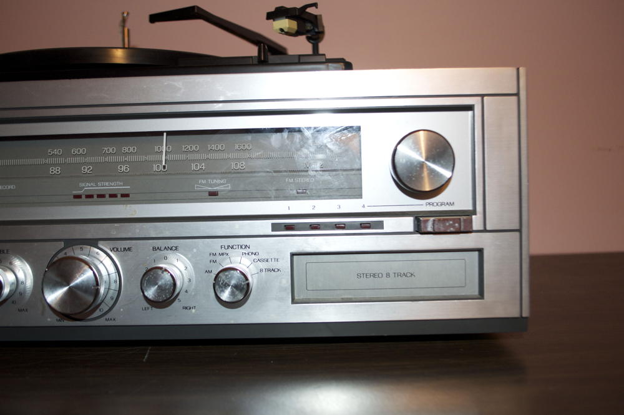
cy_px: 208
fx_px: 572
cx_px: 312
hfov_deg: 57.3
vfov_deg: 39.9
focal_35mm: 33
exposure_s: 1/60
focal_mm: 22
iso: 800
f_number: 3.8
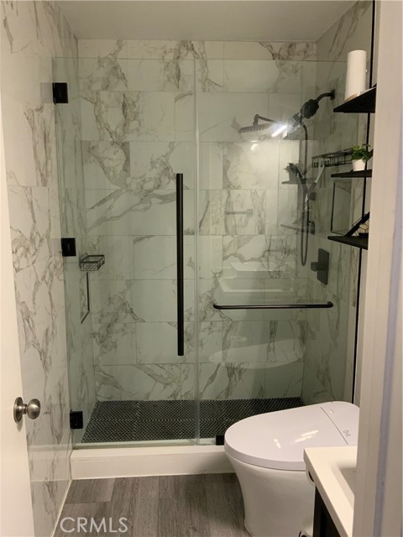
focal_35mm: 29
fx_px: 450
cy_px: 268
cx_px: 202
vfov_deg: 61.7
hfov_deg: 48.2
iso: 250
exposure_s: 1/60
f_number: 1.8
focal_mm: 3
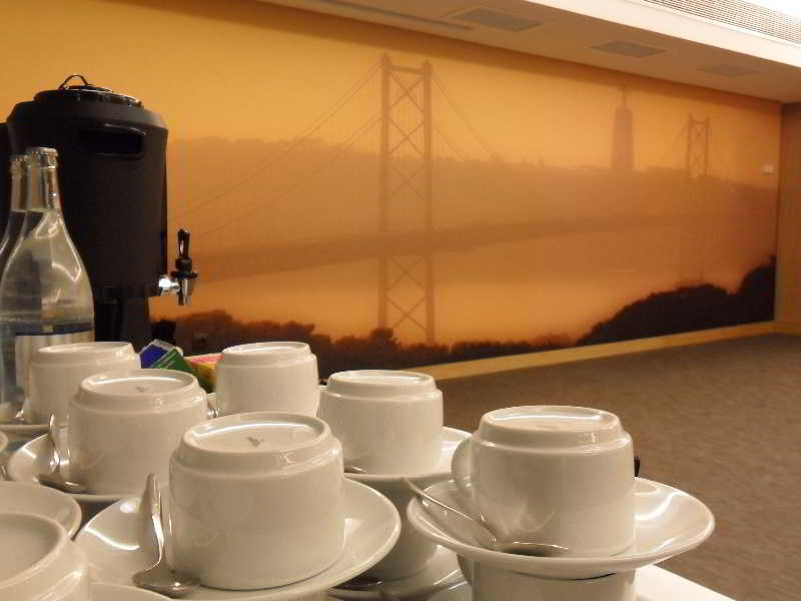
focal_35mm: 32
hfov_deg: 56.8
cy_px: 300
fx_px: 740
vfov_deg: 44.2
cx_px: 400
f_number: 3.7
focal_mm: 5.7
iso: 320
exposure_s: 1/30
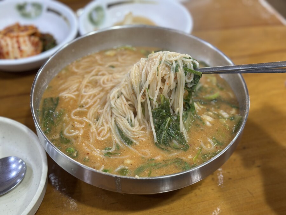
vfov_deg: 30.3
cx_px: 143
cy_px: 108
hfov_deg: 39.7
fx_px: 397
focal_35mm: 48
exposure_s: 1/60
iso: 125
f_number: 1.78
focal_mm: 6.86
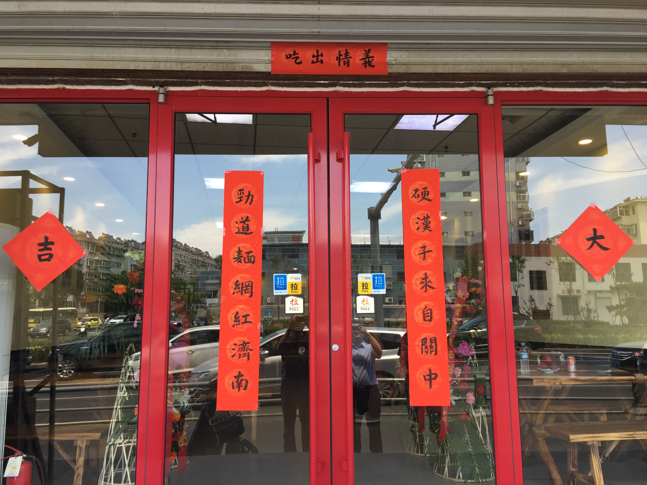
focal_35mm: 29
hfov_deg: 61.7
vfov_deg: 48.2
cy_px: 242
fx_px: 542
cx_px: 324
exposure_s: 1/100
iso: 25
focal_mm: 4.15
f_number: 2.2
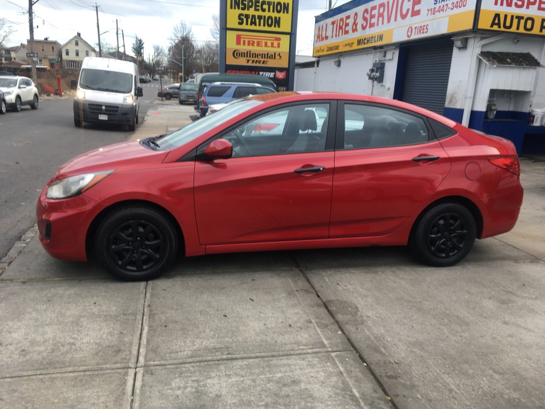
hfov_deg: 61.7
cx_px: 272
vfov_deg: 48.2
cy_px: 204
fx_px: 457
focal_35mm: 29
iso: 25
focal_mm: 4.15
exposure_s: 1/216
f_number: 2.2
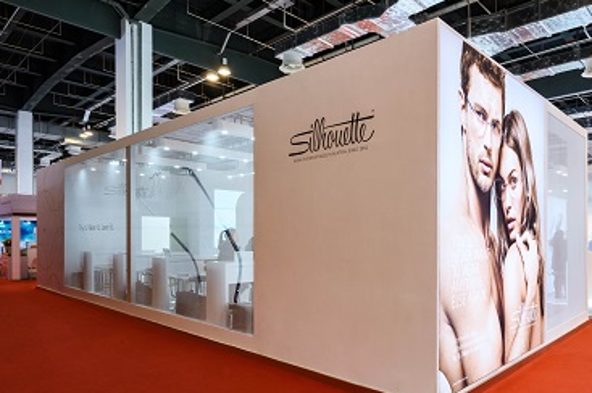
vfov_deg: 47.5
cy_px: 238
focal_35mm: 27
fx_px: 444
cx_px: 326
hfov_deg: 67.3
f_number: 11
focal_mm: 22
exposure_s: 1
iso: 31
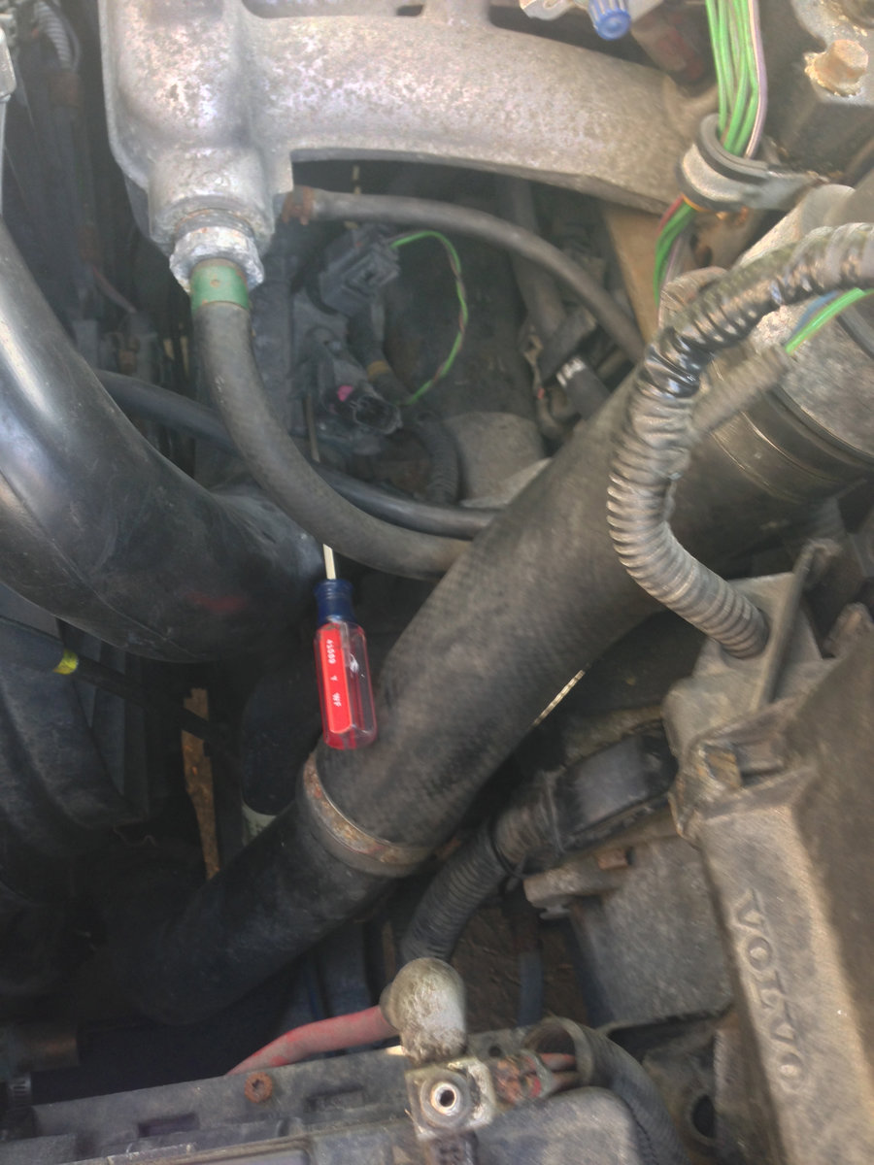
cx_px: 437
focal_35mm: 33
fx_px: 1111
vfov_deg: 55.4
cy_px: 582
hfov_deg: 42.9
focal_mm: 4.12
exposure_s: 1/20
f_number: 2.4
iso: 50
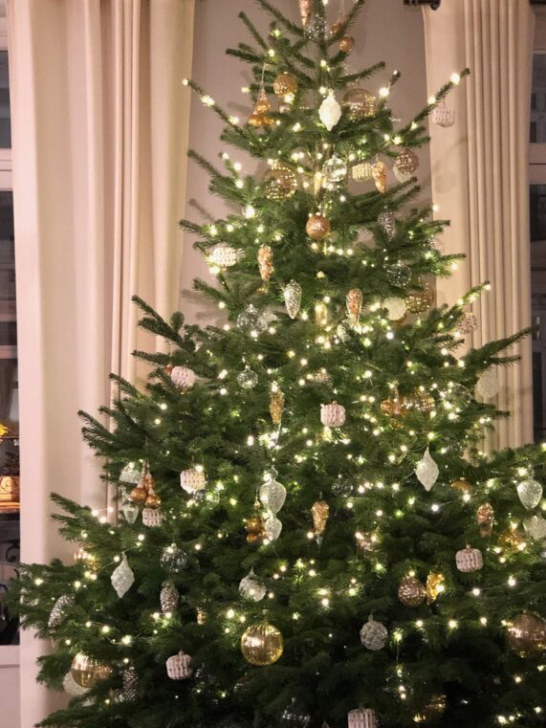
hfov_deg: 21.0
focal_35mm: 70
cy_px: 370
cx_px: 321
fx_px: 1472
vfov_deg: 27.8
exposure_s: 1/8
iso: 200
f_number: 2.4
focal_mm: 6
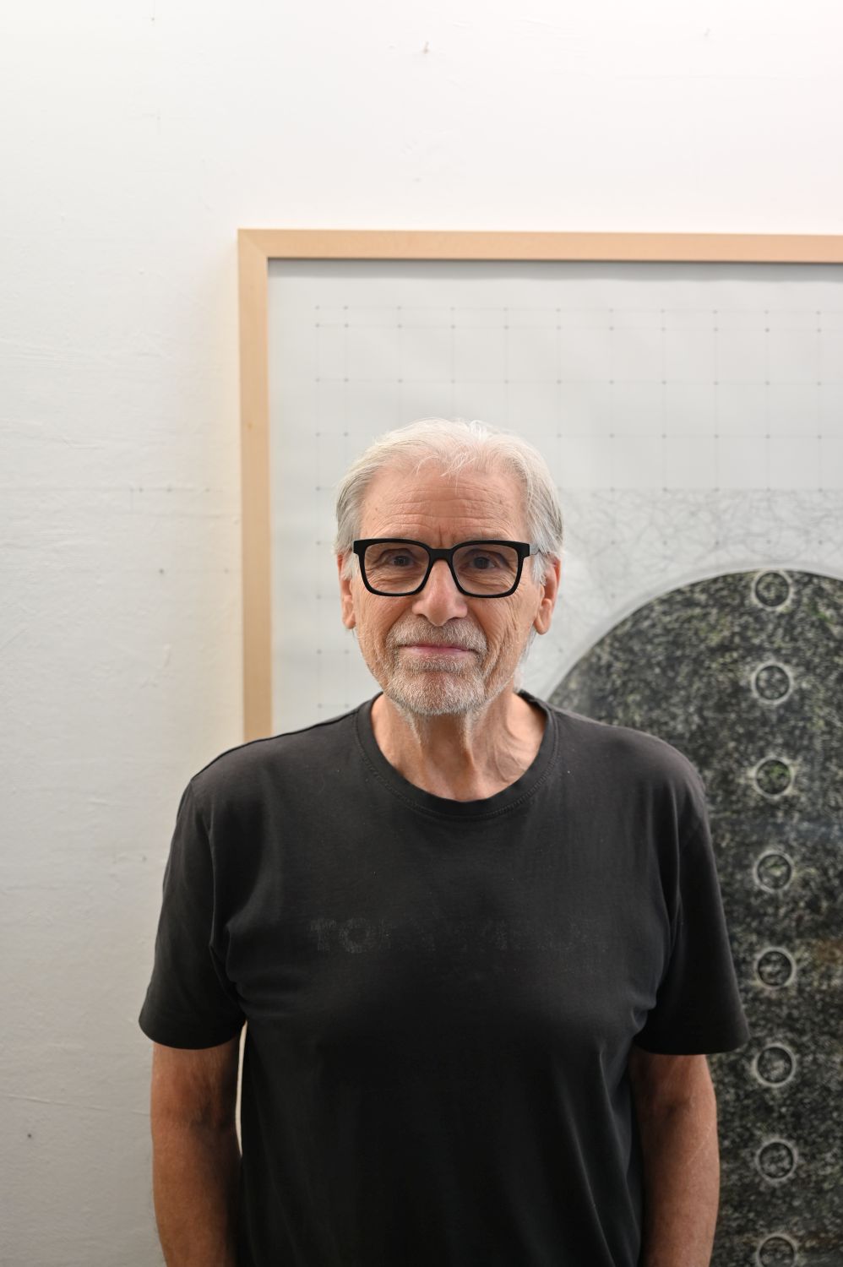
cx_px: 422
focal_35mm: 50
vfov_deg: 39.6
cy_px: 634
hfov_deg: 27.0
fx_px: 1759
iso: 400
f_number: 3
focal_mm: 50
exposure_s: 1/160
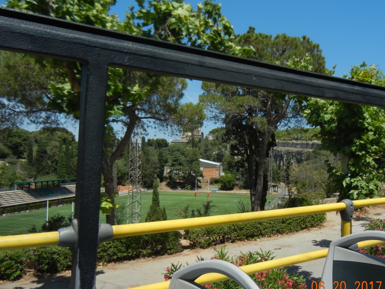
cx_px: 222
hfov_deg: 51.2
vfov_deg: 39.7
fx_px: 400
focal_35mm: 36
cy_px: 149
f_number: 7
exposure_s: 1/506
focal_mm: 5.4
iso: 160
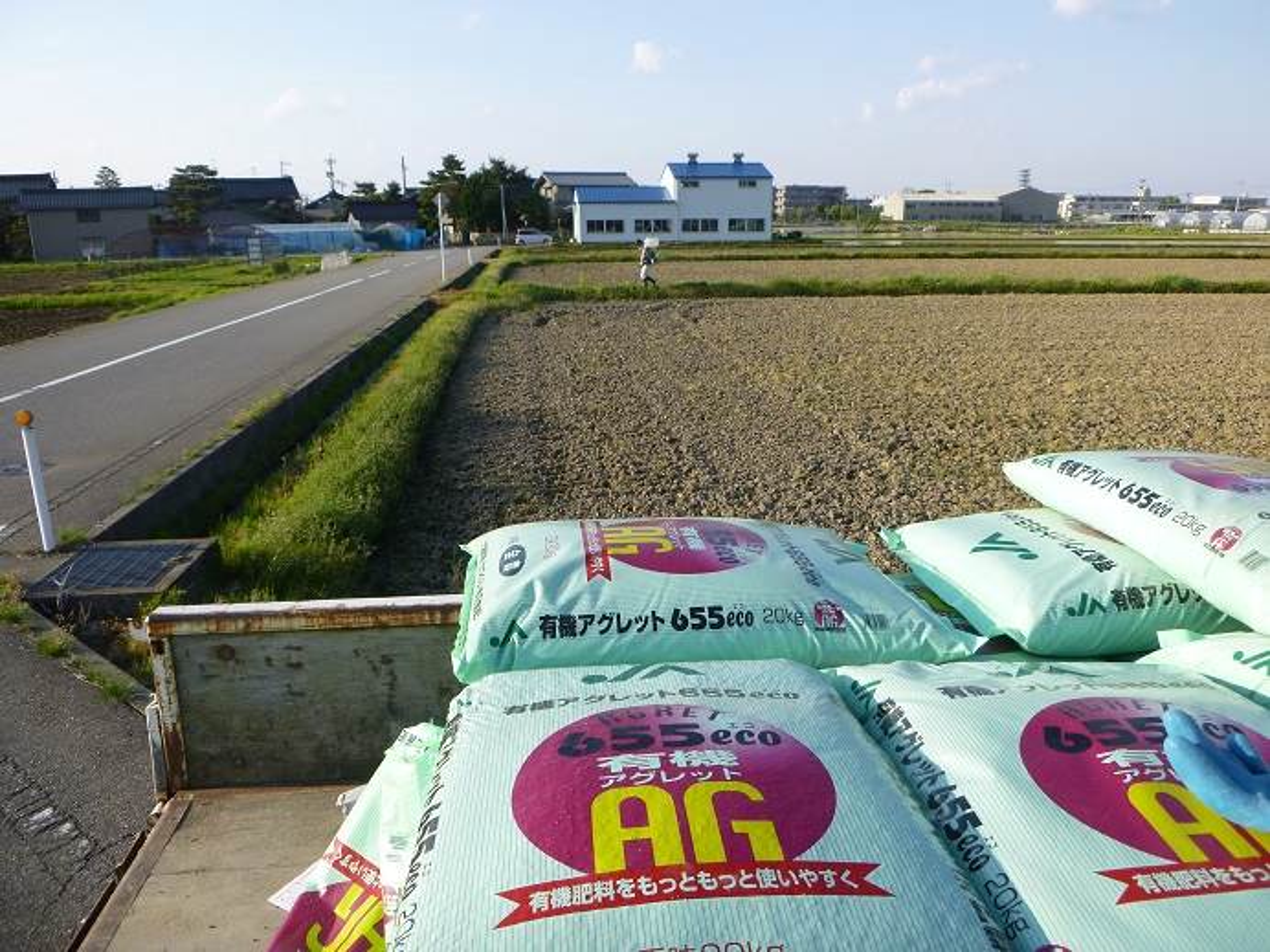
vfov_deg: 54.9
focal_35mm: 25
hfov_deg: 69.4
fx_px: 917
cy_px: 476
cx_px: 635
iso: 100
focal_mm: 4.5
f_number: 3.9
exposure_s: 1/320
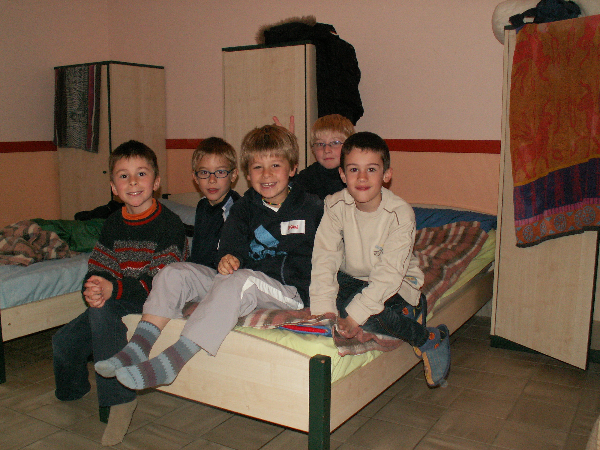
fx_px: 607
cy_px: 225
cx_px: 300
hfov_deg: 52.6
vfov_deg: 40.7
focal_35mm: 35
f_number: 2.8
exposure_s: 1/40
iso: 160
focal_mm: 5.86
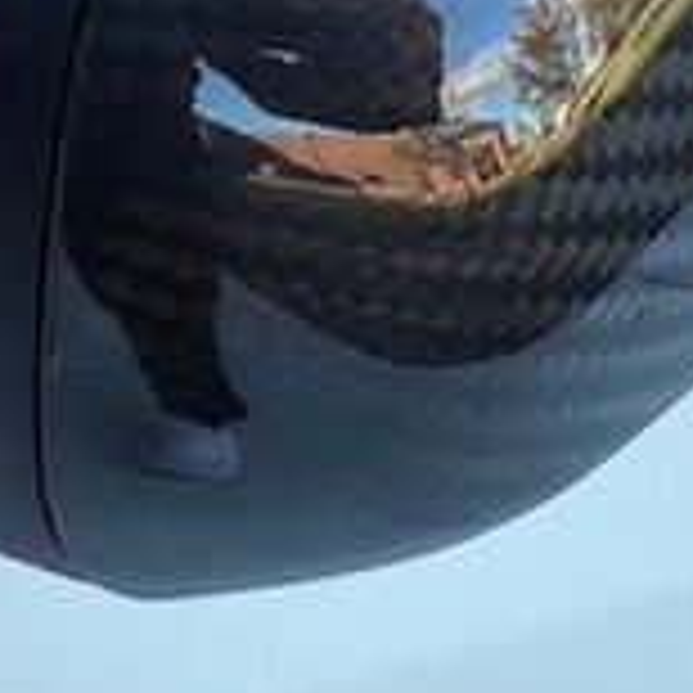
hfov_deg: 19.7
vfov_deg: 17.8
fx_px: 1993
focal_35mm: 88
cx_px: 464
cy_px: -328
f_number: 2.2
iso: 40
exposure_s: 1/168
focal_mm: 2.22
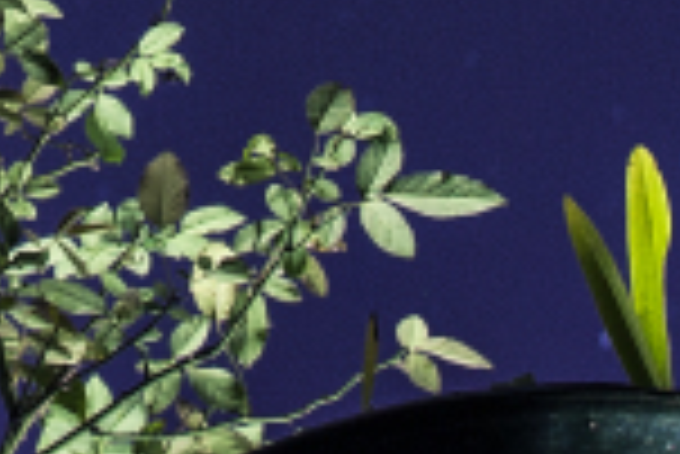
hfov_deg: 8.4
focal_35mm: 237
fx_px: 4481
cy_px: -681
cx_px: -423
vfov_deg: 5.6
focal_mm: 35
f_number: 6.3
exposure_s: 30
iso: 640
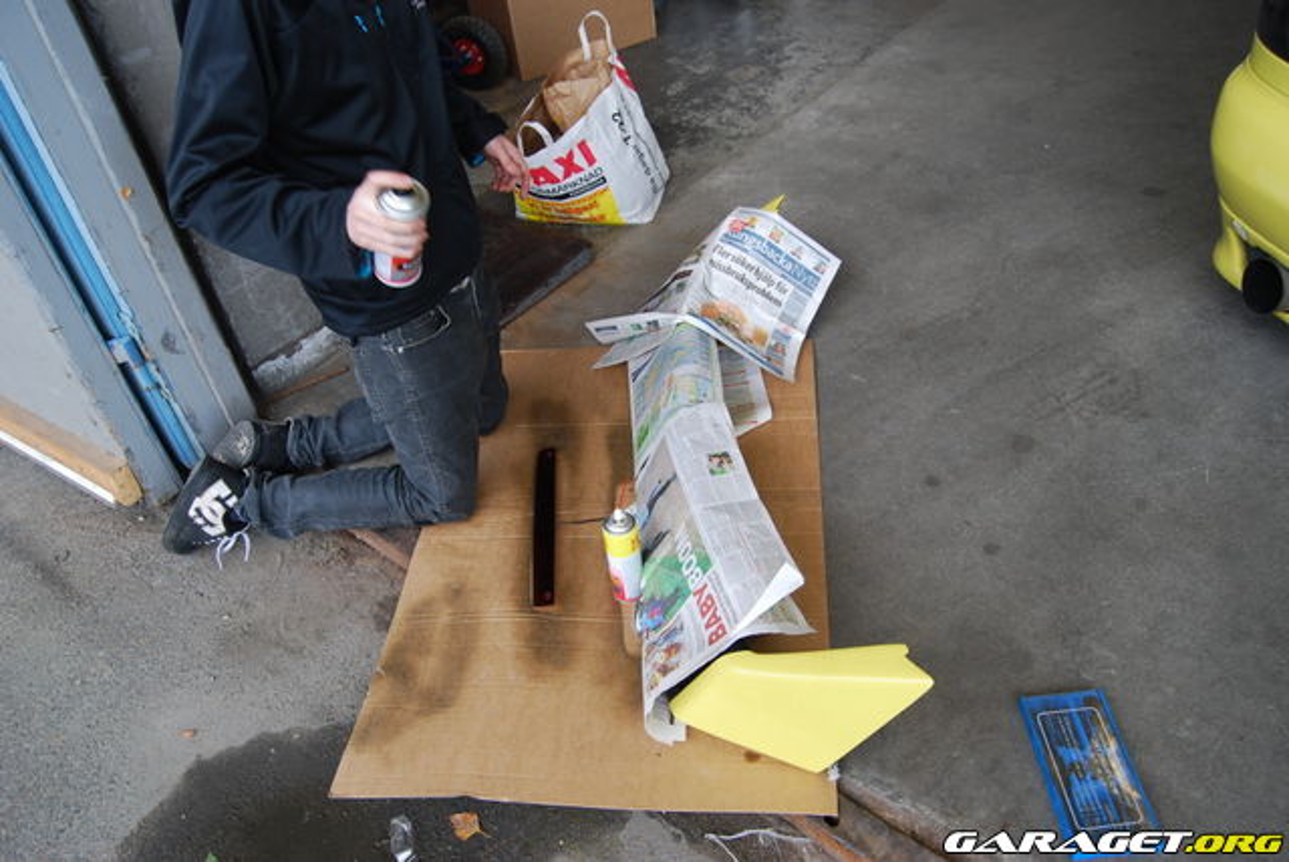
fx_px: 1021
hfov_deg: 64.5
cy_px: 431
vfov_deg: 45.8
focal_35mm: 28
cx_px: 644
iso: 200
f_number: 4.5
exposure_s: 1/80
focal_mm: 19
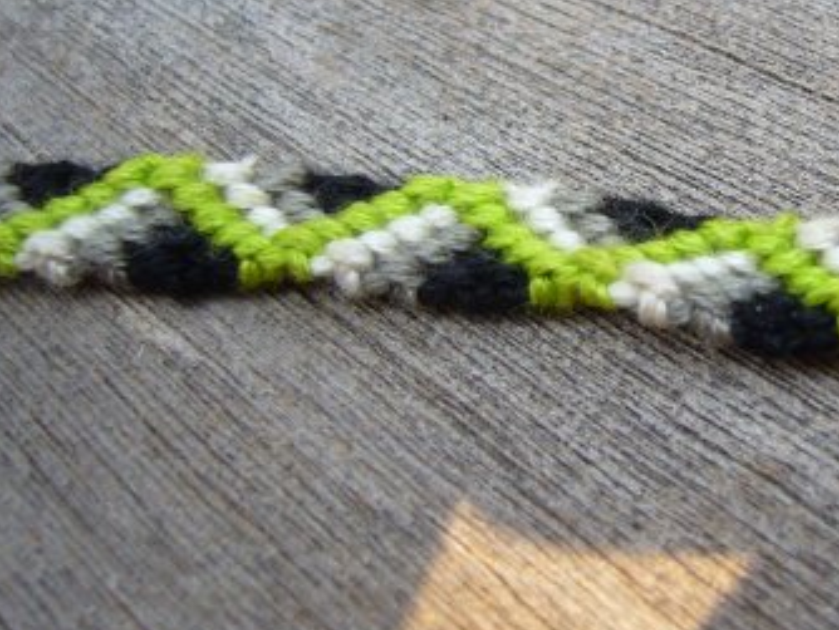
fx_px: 1625
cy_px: 223
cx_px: 696
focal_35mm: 67
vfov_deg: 21.9
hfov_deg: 28.2
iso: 100
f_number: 2.8
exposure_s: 1/250
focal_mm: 5.8
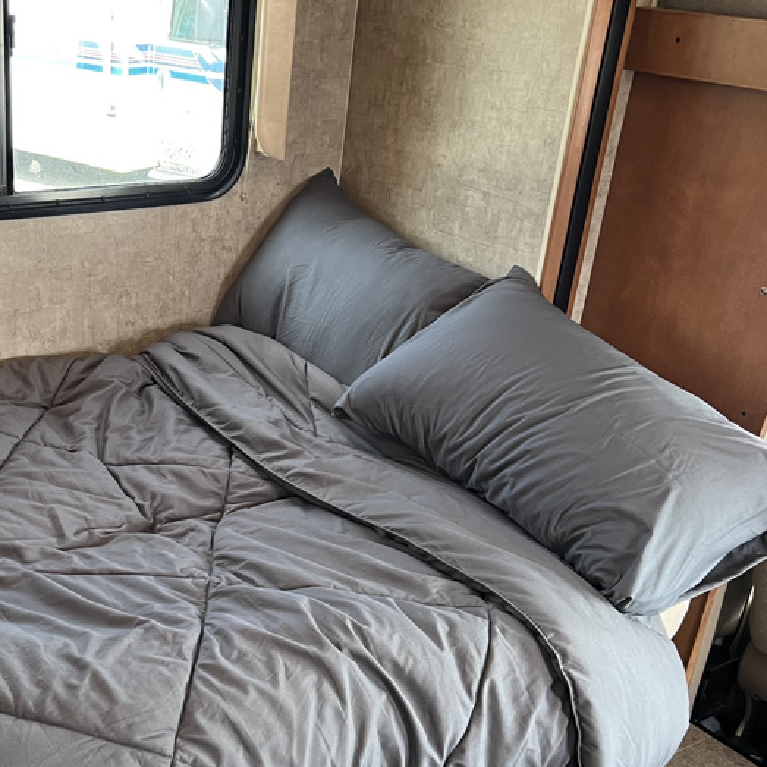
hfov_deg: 36.6
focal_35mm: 45
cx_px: 188
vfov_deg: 37.2
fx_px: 1128
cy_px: 510
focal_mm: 5.7
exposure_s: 1/84
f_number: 1.5
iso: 125
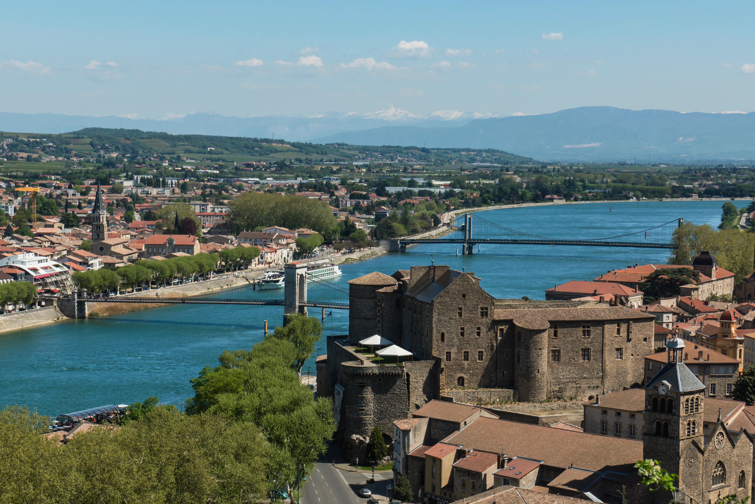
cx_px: 378
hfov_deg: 27.0
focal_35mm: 75
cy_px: 252
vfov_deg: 18.2
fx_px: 1573
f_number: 11
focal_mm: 50
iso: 125
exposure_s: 1/125
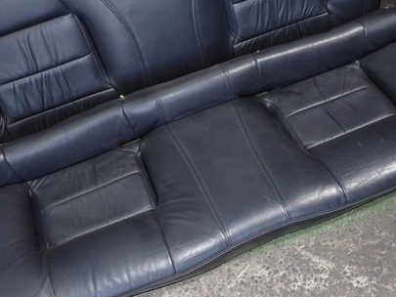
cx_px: 223
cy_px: 180
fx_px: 423
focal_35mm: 37
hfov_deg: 50.0
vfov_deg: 38.5
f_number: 2
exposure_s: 1/30
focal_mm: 4.5
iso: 400
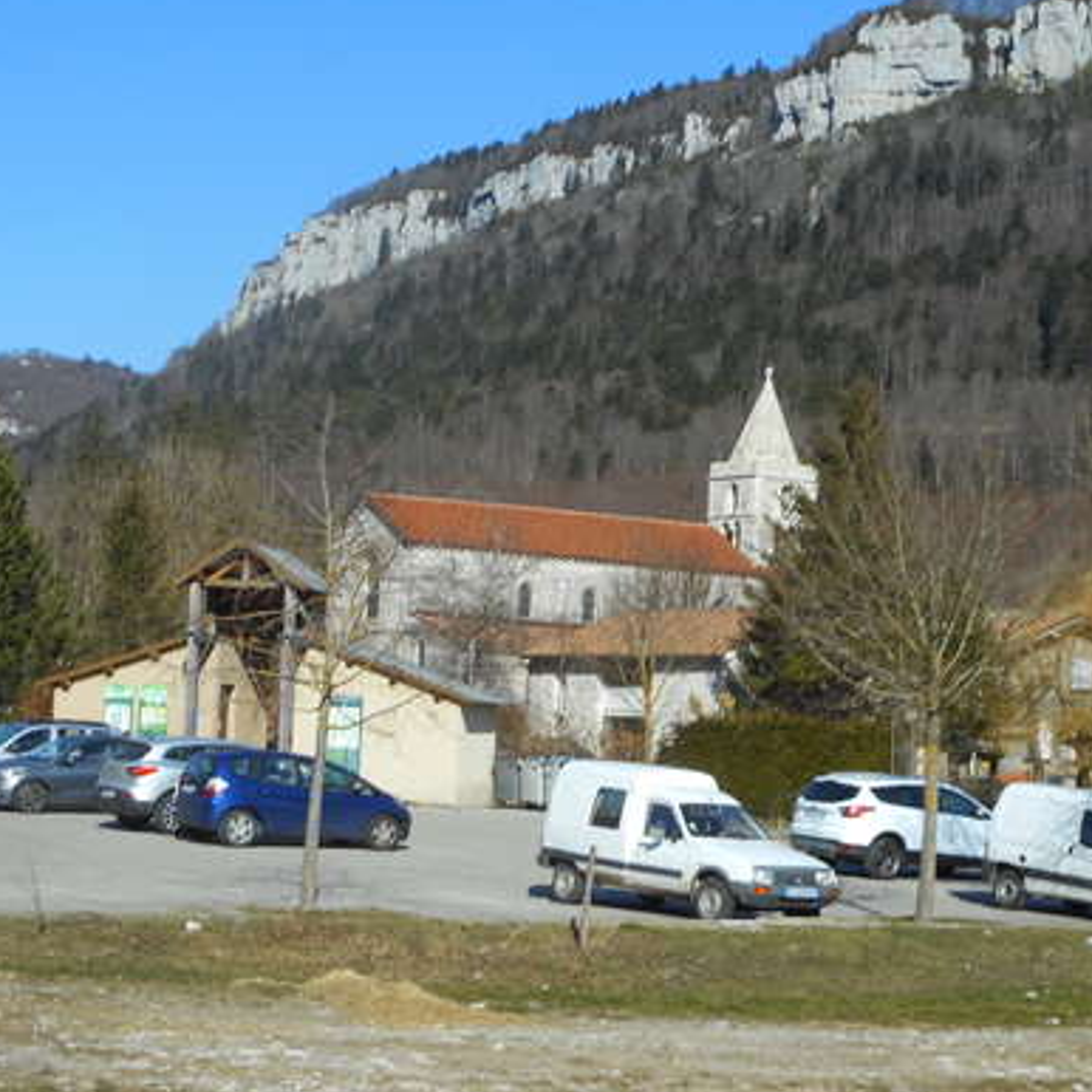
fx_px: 2498
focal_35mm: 70
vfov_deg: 24.6
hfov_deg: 24.6
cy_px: 620
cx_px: 608
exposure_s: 1/500
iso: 80
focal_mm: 9.1
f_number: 4.9
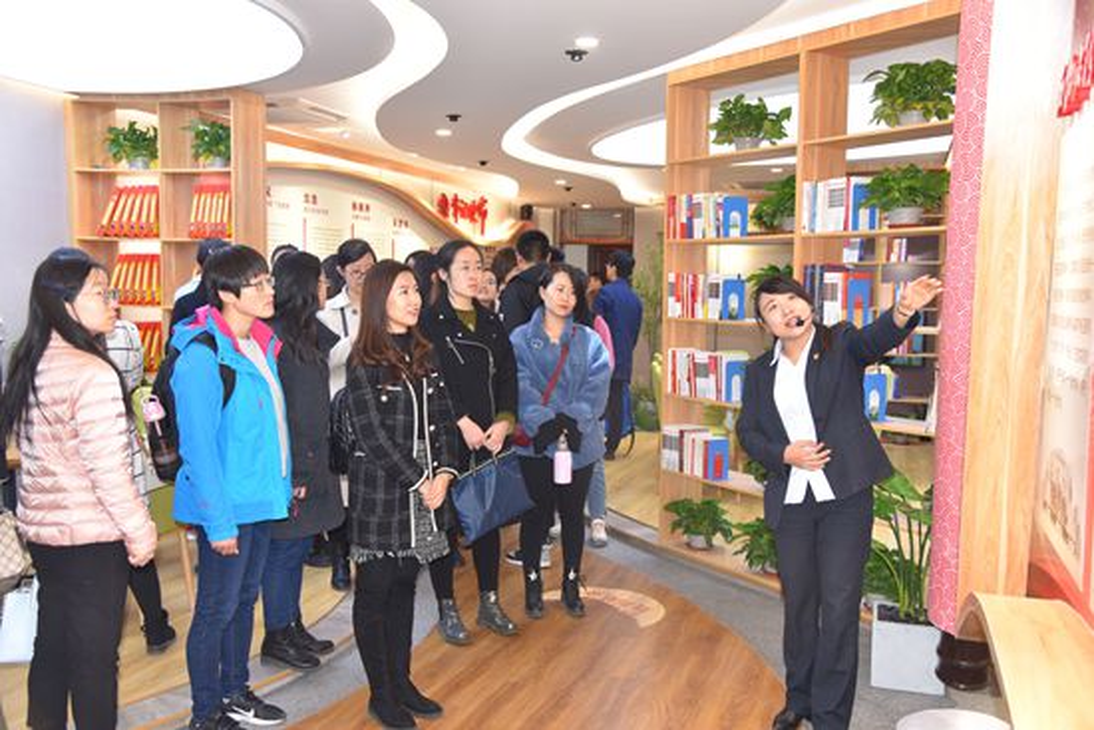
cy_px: 365
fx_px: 1033
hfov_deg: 55.8
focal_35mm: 34
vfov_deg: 38.9
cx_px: 547
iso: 800
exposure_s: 1/80
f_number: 4.5
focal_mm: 34
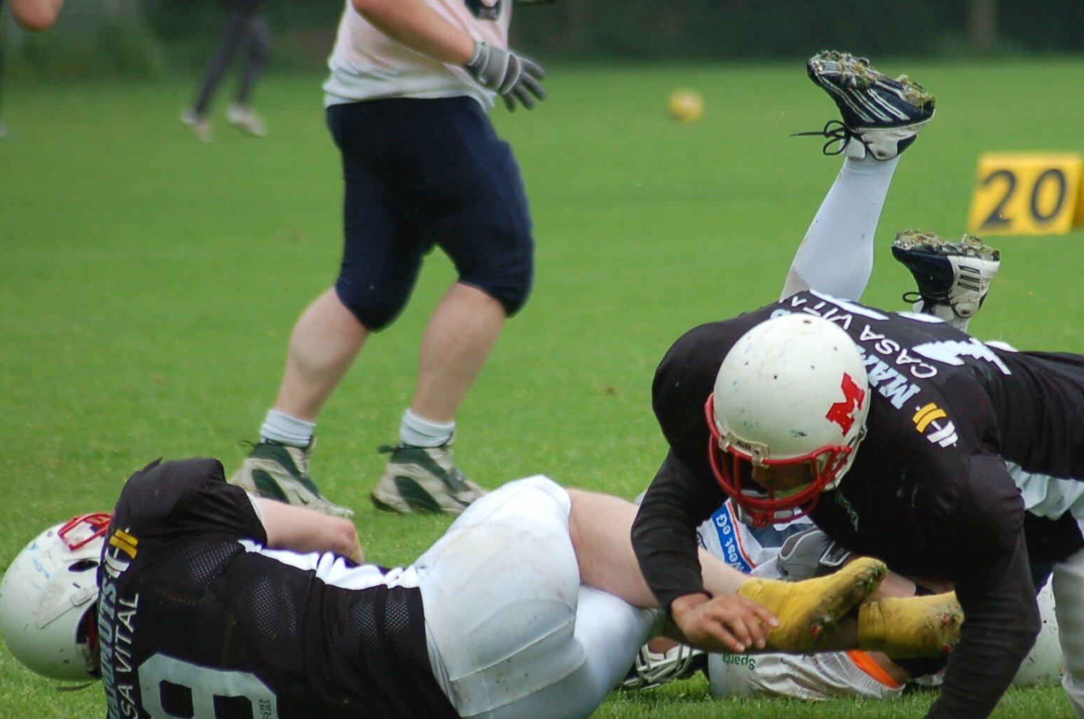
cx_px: 774
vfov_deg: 3.3
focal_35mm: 419
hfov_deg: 4.9
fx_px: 12586
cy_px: 445
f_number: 5
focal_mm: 195
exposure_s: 1/800
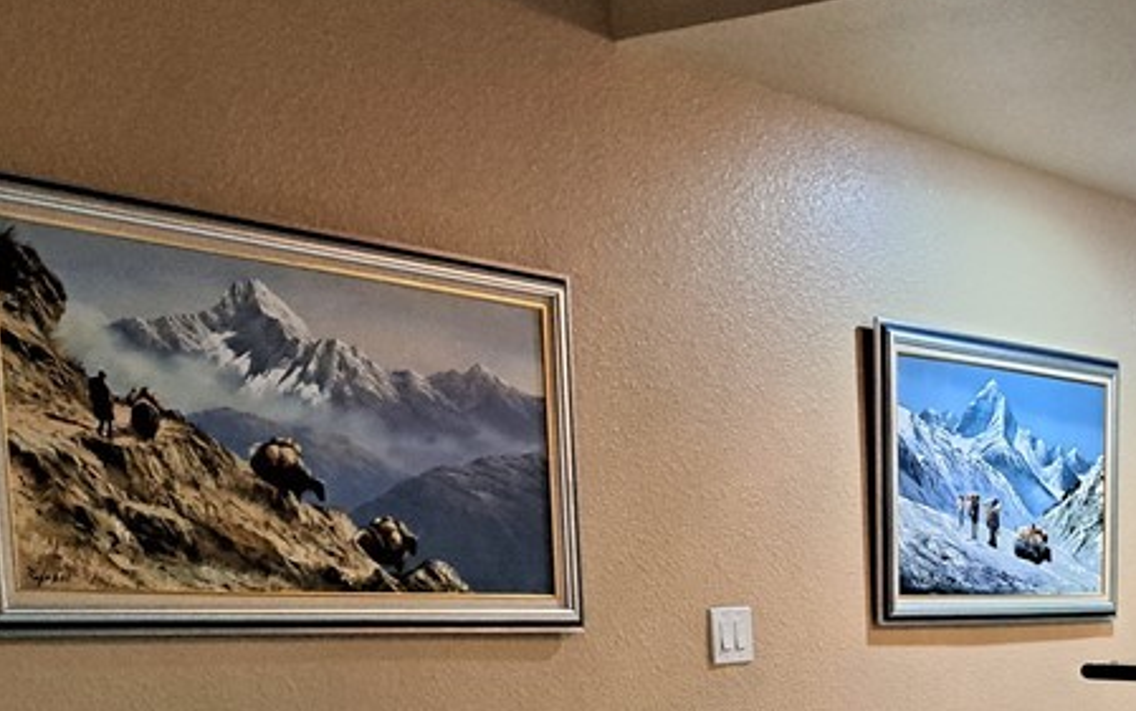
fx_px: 1796
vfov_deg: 20.6
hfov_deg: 32.4
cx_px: 1128
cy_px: 898
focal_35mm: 58
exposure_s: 1/60
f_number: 1.8
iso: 500
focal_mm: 5.23
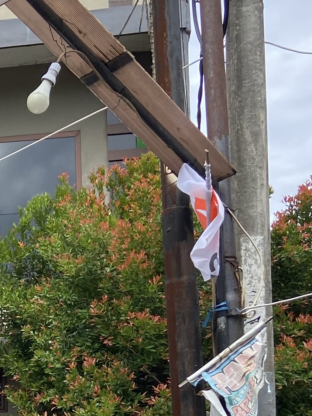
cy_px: 460
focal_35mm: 93
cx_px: -140
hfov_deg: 14.9
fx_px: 1118
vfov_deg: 20.1
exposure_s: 1/1287
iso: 32
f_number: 1.8
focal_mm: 4.25
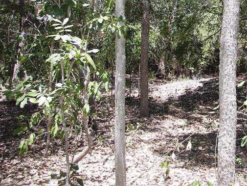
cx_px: 194
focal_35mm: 57
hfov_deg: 32.9
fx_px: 407
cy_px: 52
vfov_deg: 25.4
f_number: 2.8
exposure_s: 1/400
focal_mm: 6
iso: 64
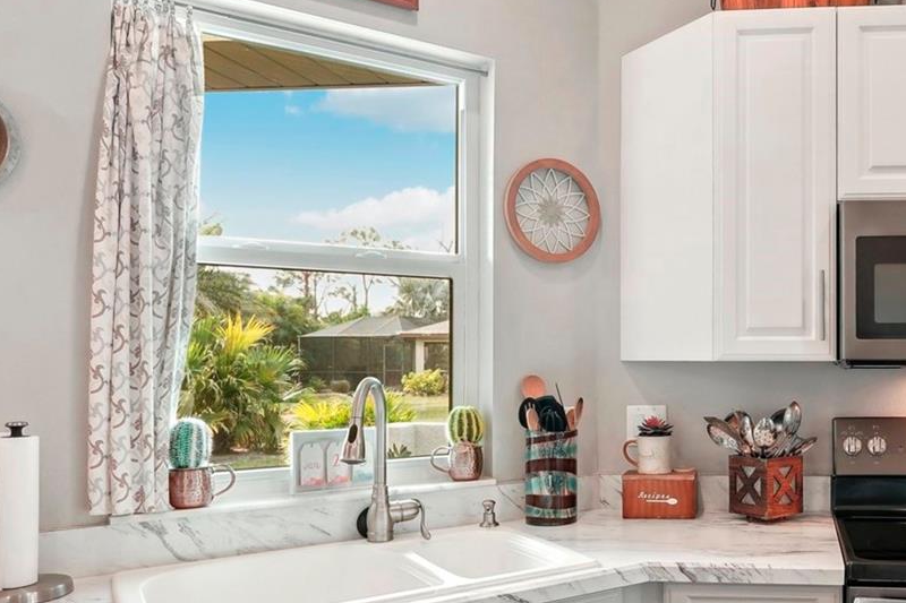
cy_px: 337
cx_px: 719
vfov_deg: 41.0
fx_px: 805
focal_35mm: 32
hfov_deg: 54.8
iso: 400
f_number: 8
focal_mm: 16
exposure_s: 1/15
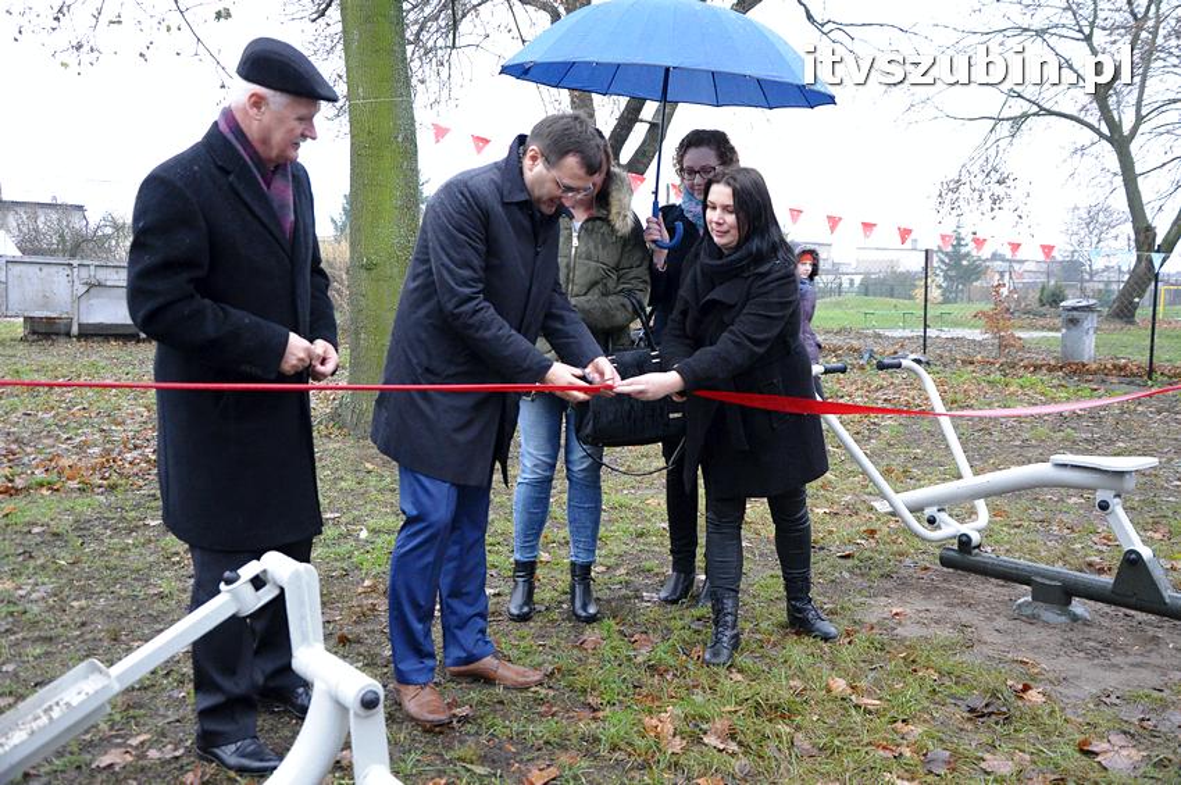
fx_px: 1032
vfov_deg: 41.6
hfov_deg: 59.5
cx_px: 590
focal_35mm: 32
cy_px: 392
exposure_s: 1/80
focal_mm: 21
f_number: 4.5
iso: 2000
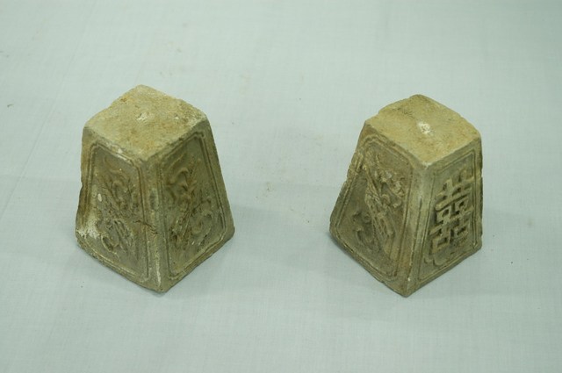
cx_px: 281
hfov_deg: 27.0
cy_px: 186
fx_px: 1169
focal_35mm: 75
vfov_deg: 18.1
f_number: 5.6
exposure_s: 1/2
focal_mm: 50
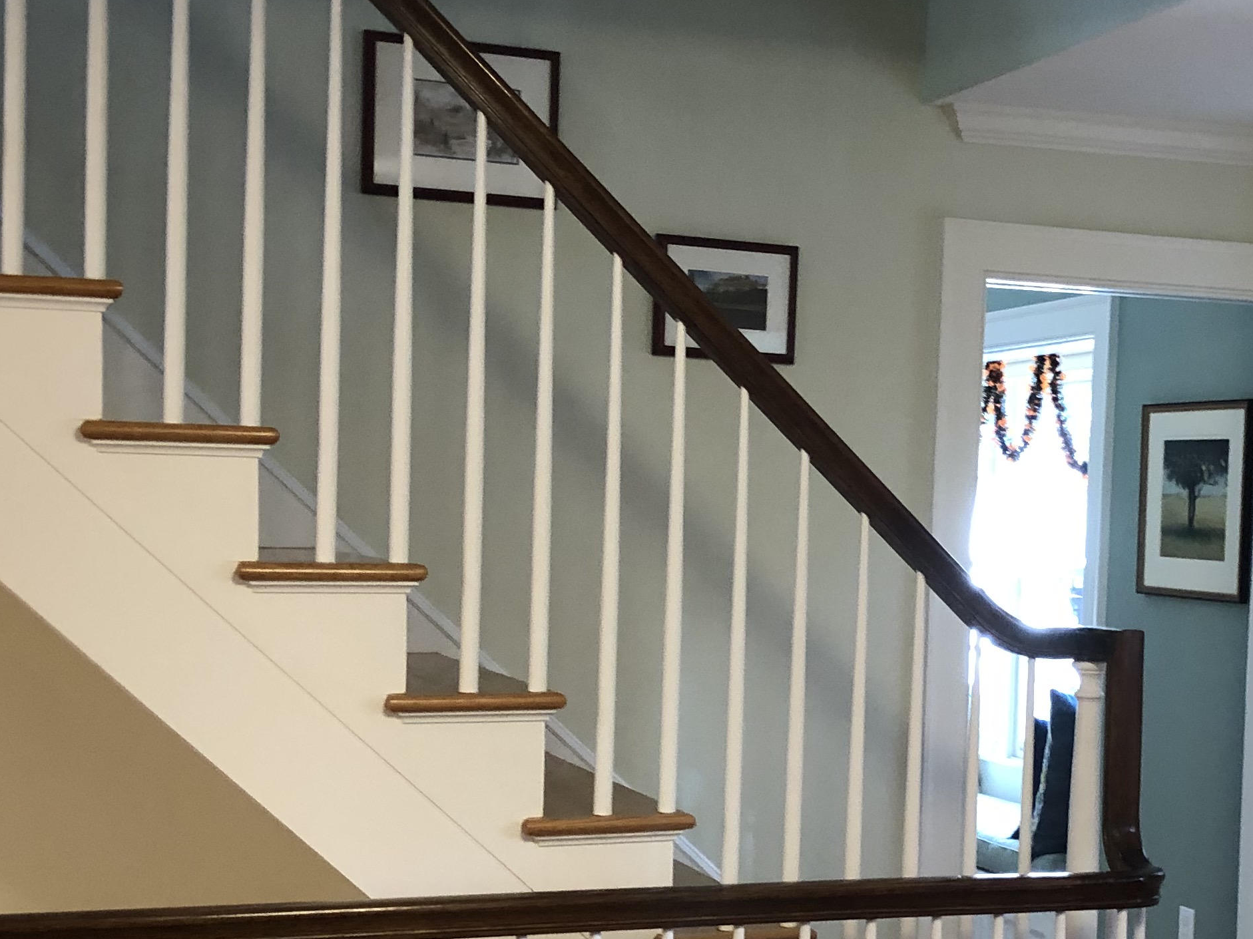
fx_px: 2172
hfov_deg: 31.9
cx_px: 850
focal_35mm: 60
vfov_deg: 24.2
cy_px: 668
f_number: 1.8
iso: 64
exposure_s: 1/15
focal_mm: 3.99
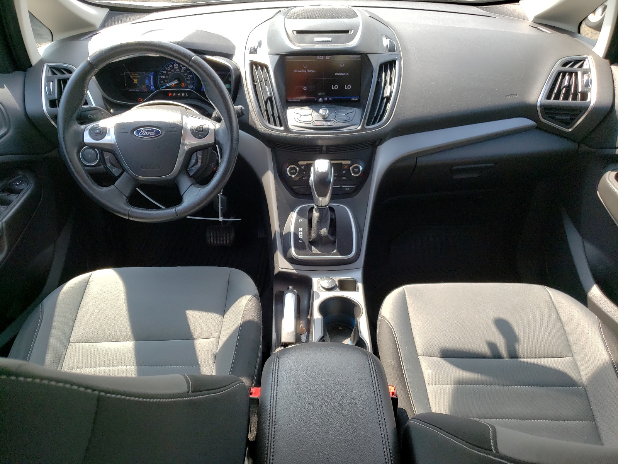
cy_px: 232
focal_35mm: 26
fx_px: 464
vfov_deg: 53.1
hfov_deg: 67.3
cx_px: 309
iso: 50
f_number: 1.5
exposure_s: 1/455
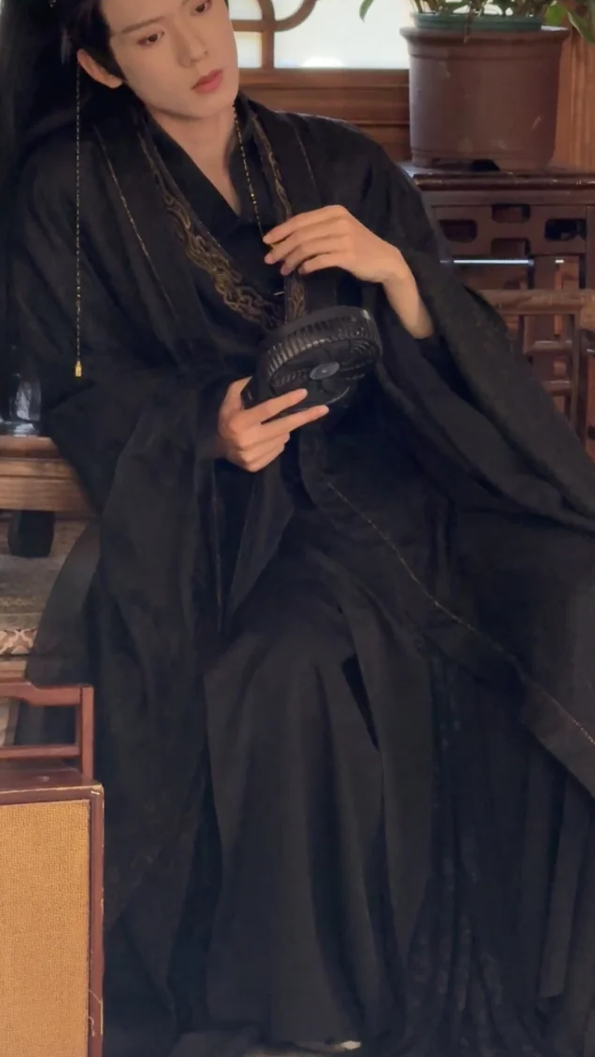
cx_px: 273
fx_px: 4655
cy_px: 399
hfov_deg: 7.3
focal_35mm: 166
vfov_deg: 13.0
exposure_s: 1/68
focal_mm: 15.66
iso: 400
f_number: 2.8
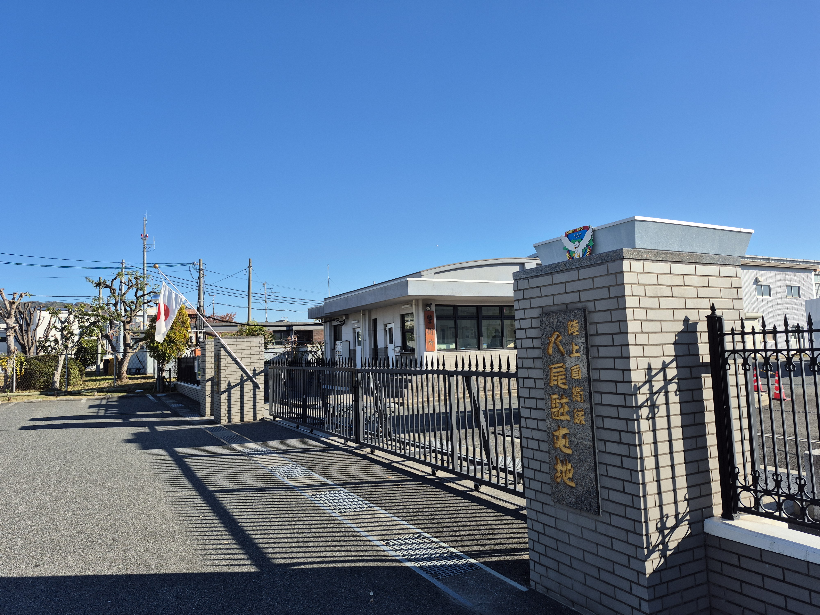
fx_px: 545
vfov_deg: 58.9
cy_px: 308
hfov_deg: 73.9
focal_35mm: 23
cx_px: 410
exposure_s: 1/1376
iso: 25
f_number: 1.8
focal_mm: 5.4
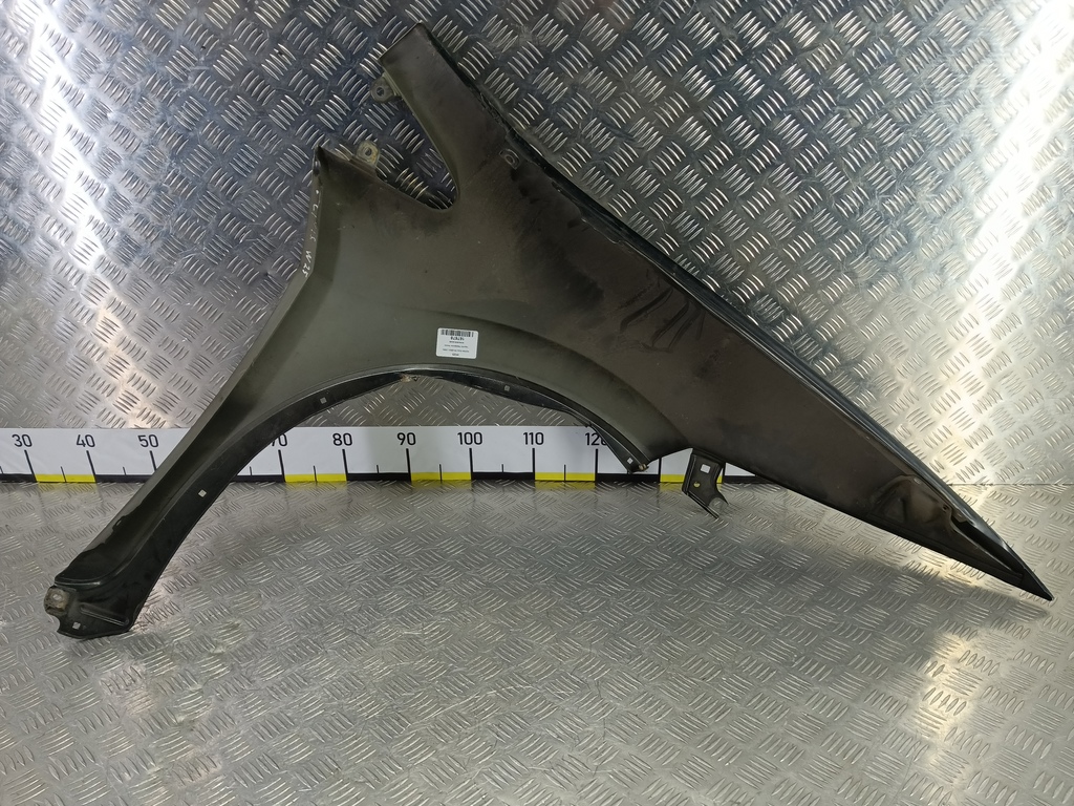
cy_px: 403
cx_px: 537
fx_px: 714
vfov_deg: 58.9
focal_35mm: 23
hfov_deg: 73.9
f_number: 1.6
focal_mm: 4.11
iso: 126
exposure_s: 1/50
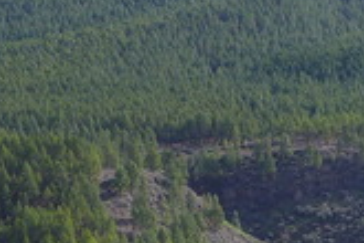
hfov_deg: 11.8
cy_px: 155
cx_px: 239
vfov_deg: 7.9
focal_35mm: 174
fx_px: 1759
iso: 80
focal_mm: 7.9
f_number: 2.8
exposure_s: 1/1000
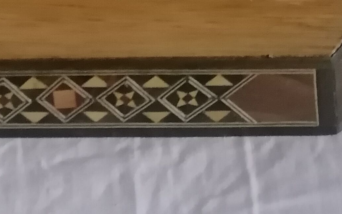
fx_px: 988
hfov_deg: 19.1
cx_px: 0
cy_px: -269
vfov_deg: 10.8
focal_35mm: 106
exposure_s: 1/20
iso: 2000
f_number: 1.8
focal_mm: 5.4
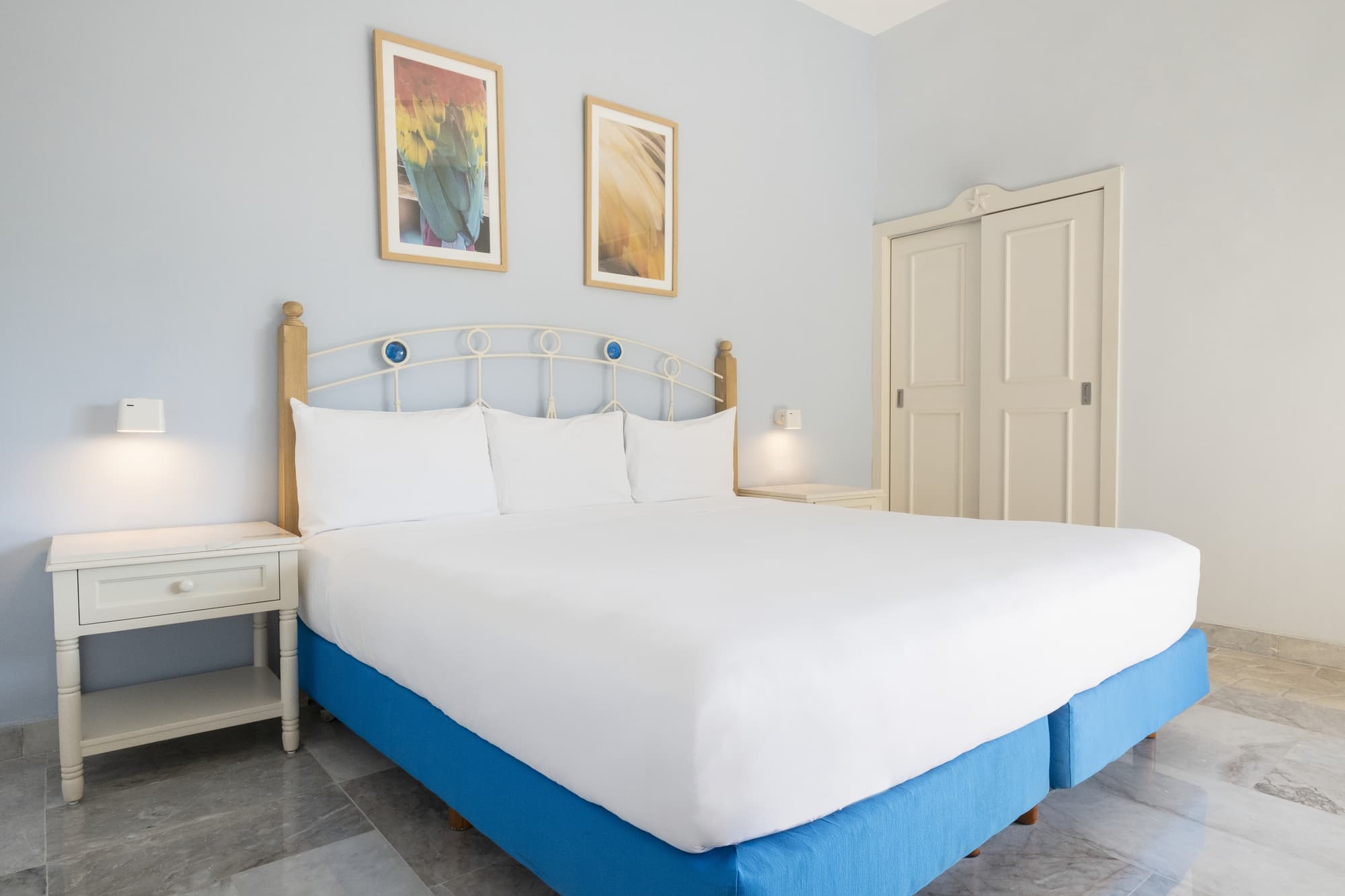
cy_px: 448
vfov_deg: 59.5
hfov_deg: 81.2
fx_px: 784
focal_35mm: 21
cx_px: 672
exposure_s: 1/20
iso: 500
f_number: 10
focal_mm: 13.8
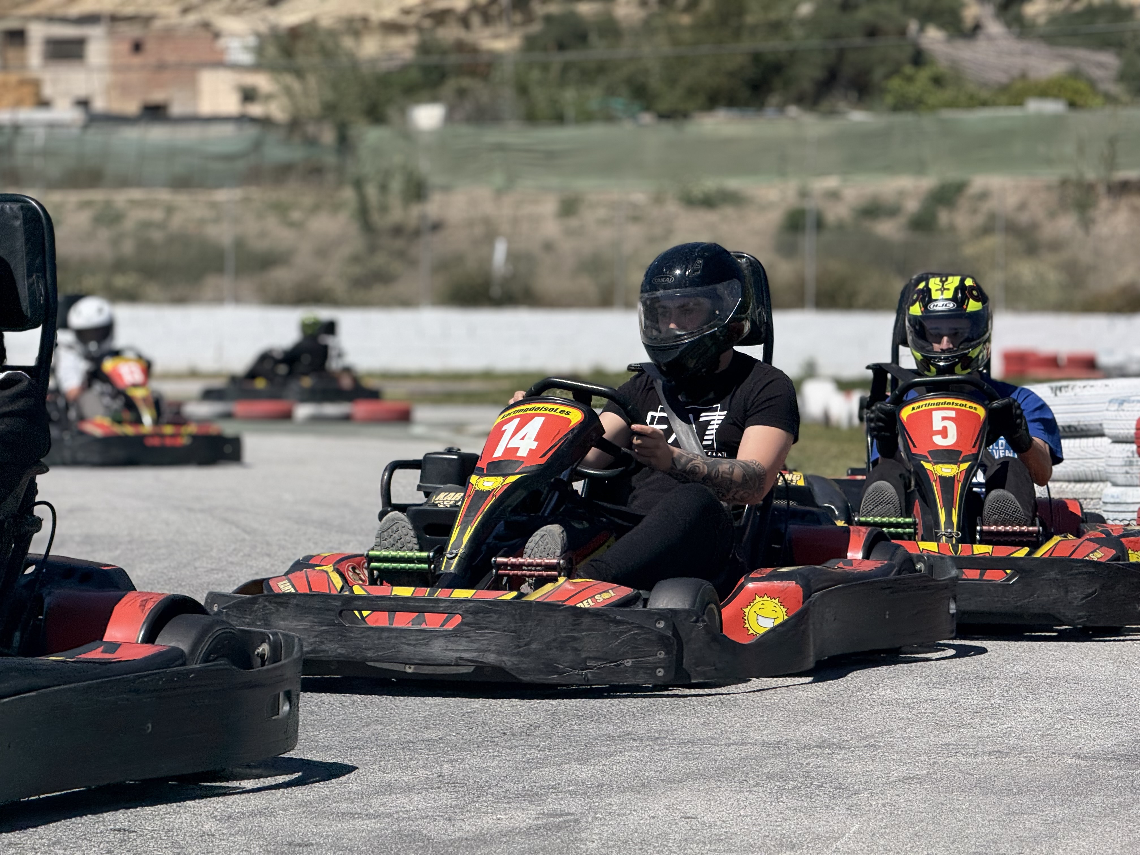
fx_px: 3952
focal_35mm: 120
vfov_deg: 12.3
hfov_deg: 16.4
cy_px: 428
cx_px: 570
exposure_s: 1/2710
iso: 80
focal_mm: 15.66
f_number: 2.8
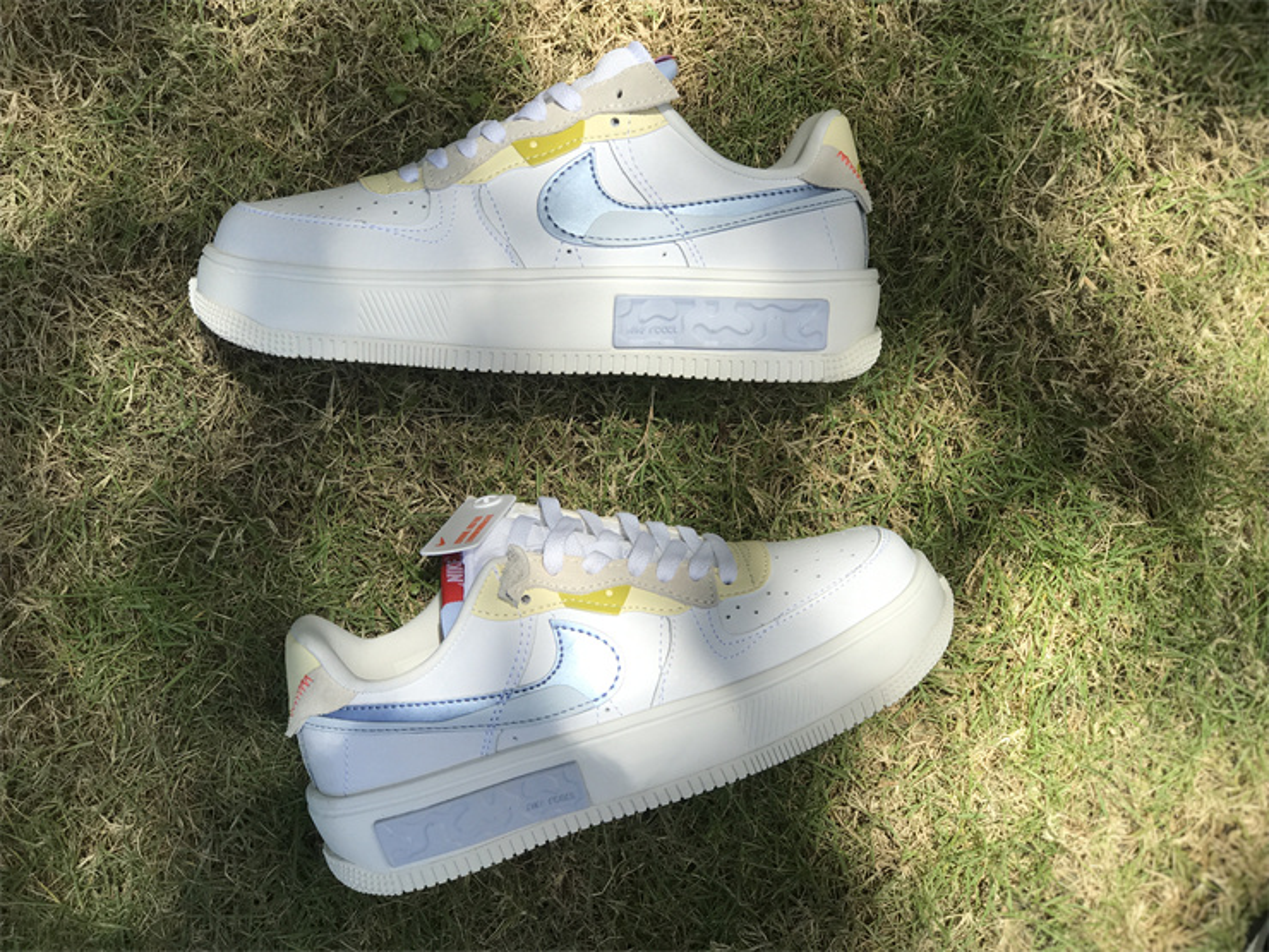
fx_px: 2090
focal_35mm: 57
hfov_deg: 33.8
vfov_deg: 25.7
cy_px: 476
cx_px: 634
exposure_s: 1/523
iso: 20
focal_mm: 6.6
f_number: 2.8
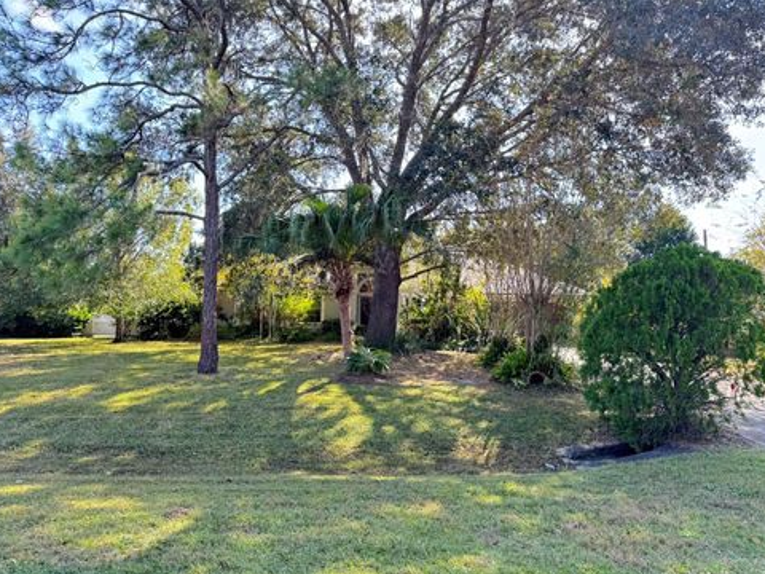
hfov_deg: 69.4
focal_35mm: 25
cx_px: 389
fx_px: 552
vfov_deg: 54.9
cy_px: 297
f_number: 1.78
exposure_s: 1/227
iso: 80
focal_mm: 6.76
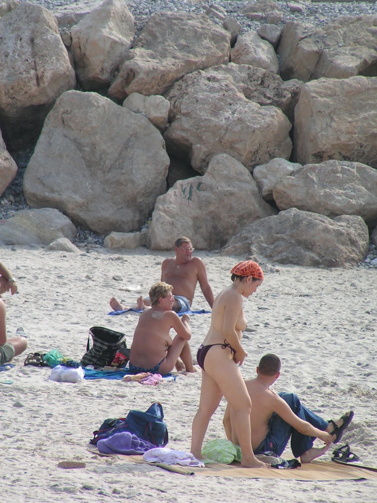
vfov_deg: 5.2
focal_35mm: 380
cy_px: 252
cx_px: 188
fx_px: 5519
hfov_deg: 3.9
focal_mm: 58
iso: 50
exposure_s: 1/640
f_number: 4.5
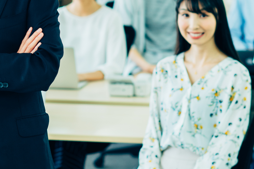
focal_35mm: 222
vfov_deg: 6.2
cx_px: 80
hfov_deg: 9.3
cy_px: 9
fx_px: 1567
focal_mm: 85
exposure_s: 1/125
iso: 500
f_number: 3.2
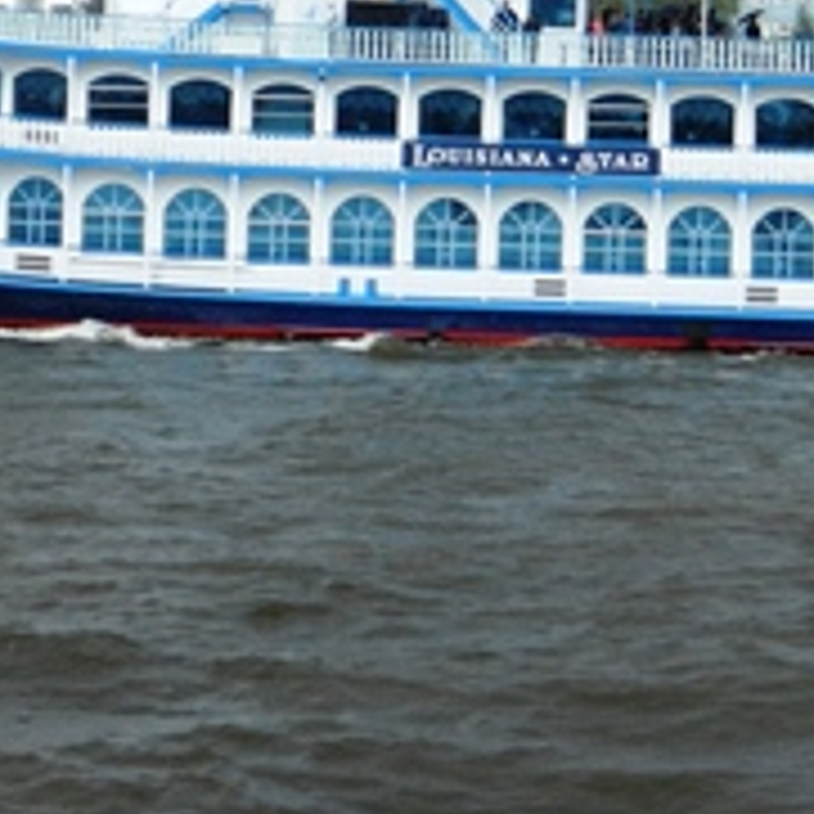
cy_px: -166
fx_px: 3166
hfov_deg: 14.6
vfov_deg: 14.2
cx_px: 625
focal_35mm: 119
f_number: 4
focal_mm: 6.9
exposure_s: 1/1250
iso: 160
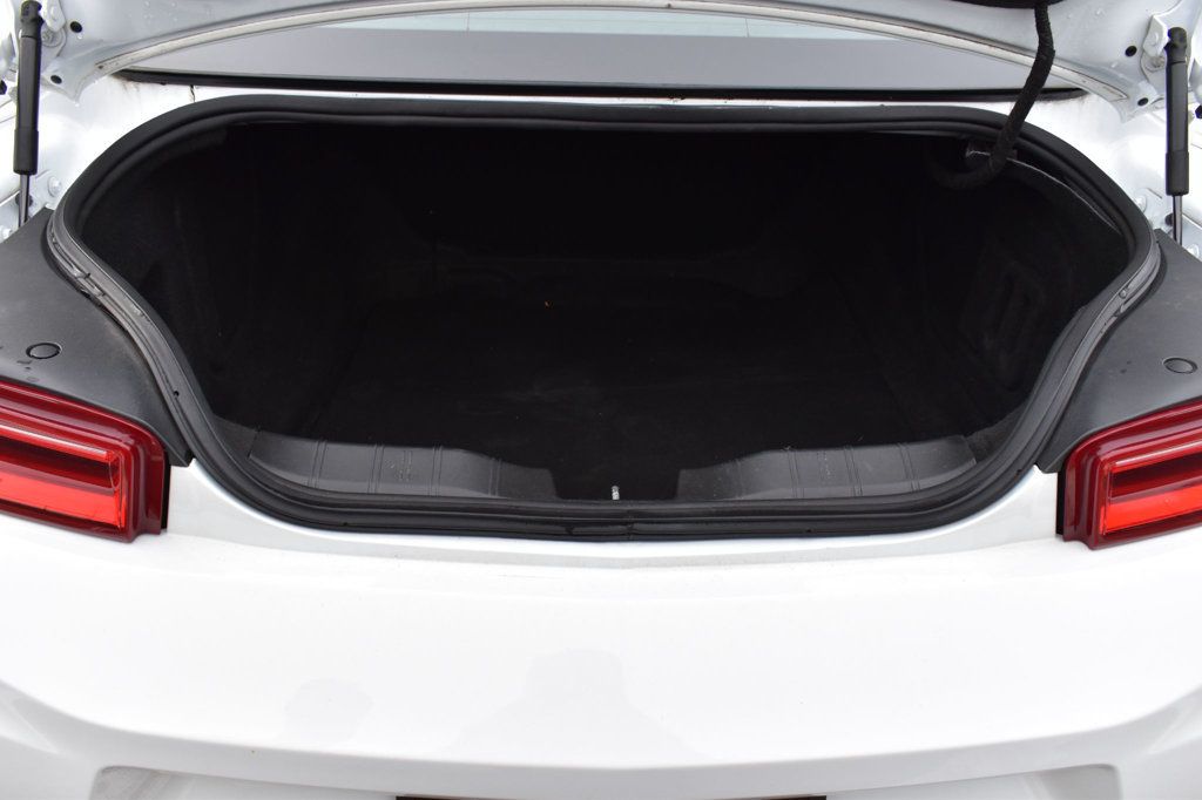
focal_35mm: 30
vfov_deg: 43.6
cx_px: 601
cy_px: 400
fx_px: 1001
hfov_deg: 61.9
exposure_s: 1/125
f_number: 9
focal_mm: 20
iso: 400
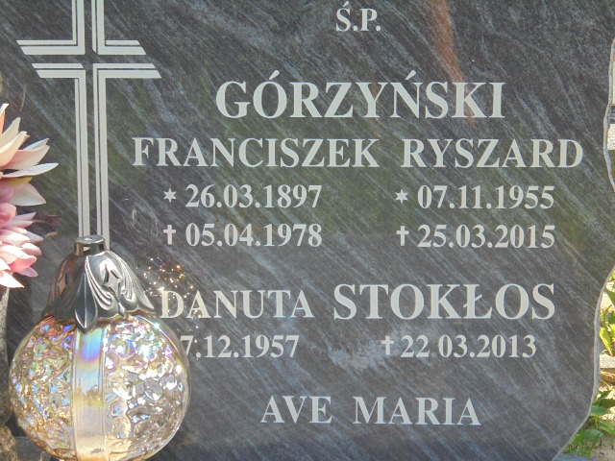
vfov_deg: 12.1
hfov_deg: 16.1
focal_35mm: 122
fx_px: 2167
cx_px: 308
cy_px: 230
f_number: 5.6
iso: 100
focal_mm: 21.8
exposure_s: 1/125
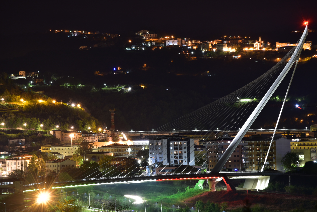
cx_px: 158
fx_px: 1611
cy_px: 106
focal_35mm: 183
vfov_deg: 7.5
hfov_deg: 11.2
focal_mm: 122
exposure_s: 25
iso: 100
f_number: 8
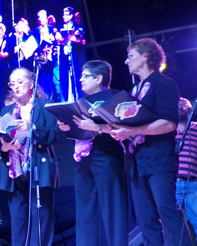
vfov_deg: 22.5
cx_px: -119
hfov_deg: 16.1
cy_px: 132
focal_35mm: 85
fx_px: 619
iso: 200
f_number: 3.4
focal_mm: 5.9
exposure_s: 1/25
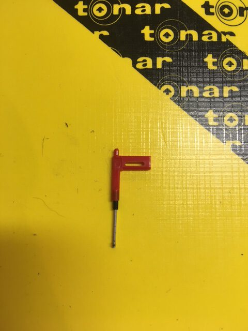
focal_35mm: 29
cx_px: 124
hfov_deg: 48.2
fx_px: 277
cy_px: 166
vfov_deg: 61.7
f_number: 2.2
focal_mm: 4.15
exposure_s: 1/33
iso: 64
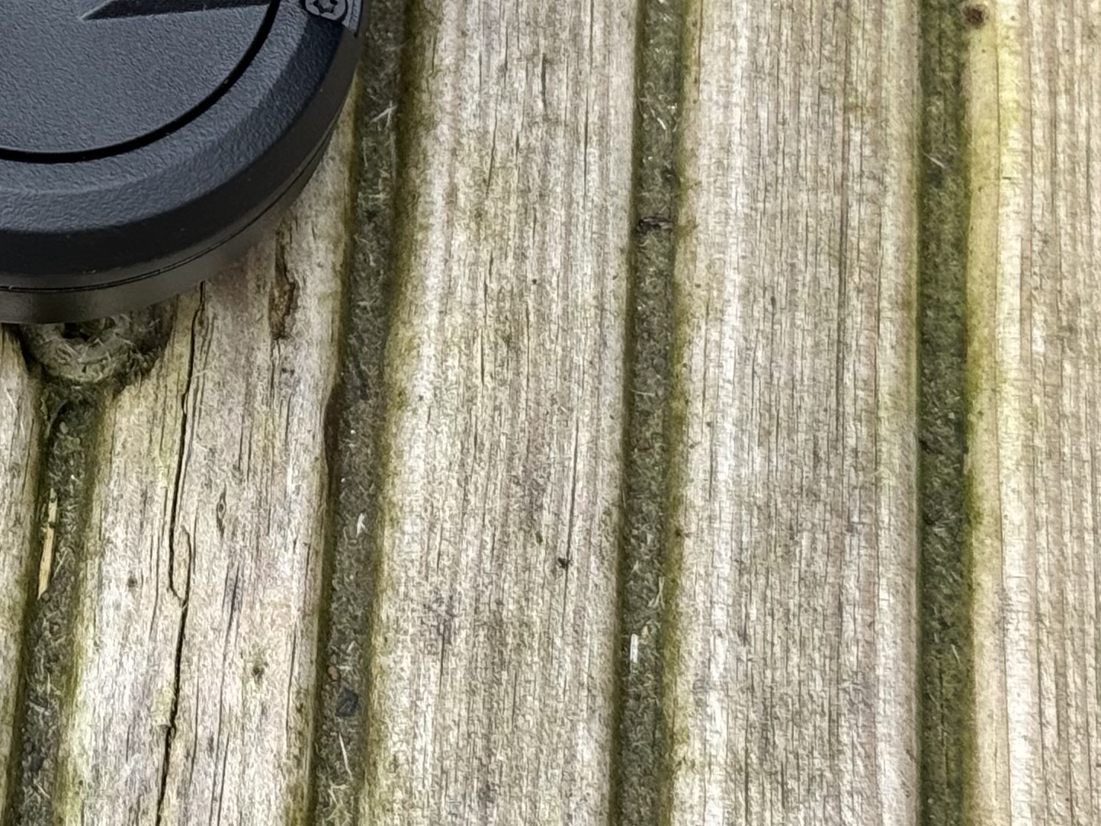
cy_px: -312
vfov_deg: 10.8
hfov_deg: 14.5
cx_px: 46
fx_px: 4262
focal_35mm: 134
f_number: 1.78
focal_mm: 6.76
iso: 64
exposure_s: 1/370
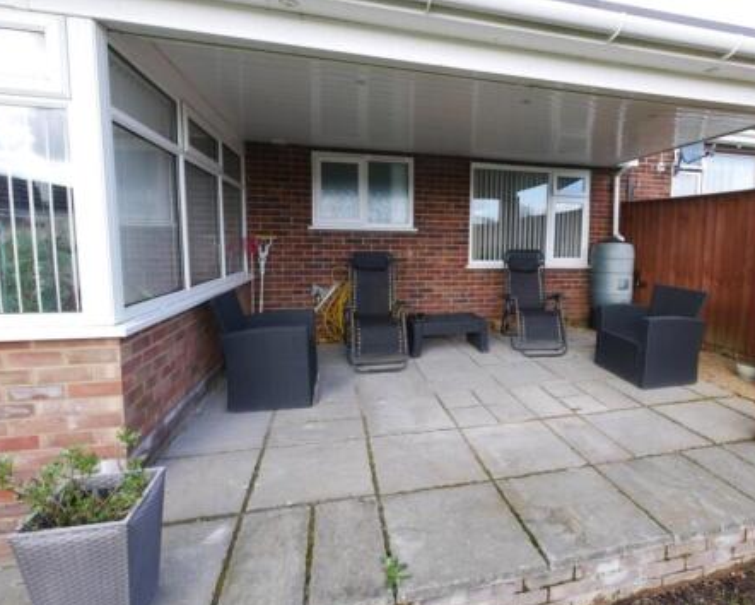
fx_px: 402
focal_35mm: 18
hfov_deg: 85.4
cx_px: 448
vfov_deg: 73.8
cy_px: 290
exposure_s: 1/125
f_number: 4.5
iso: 200
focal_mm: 7
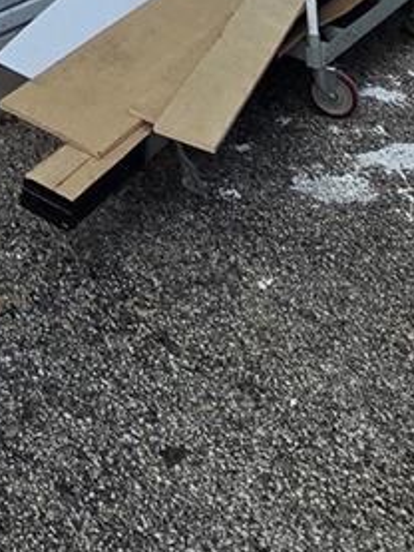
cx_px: -285
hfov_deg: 17.4
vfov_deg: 16.7
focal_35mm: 72
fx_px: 1147
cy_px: -660
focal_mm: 2.2
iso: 50
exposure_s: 1/1336
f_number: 2.2
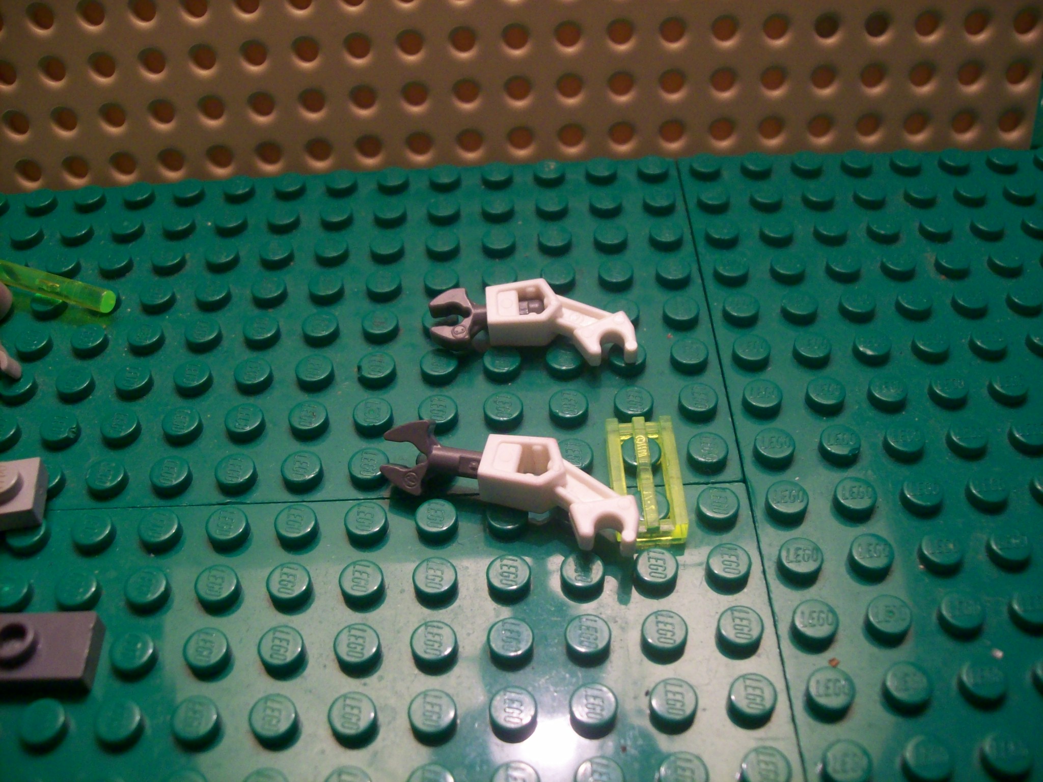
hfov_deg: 51.4
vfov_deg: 39.7
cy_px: 391
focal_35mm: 36
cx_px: 522
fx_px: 1085
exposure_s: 1/31.5
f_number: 2.7
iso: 160
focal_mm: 6
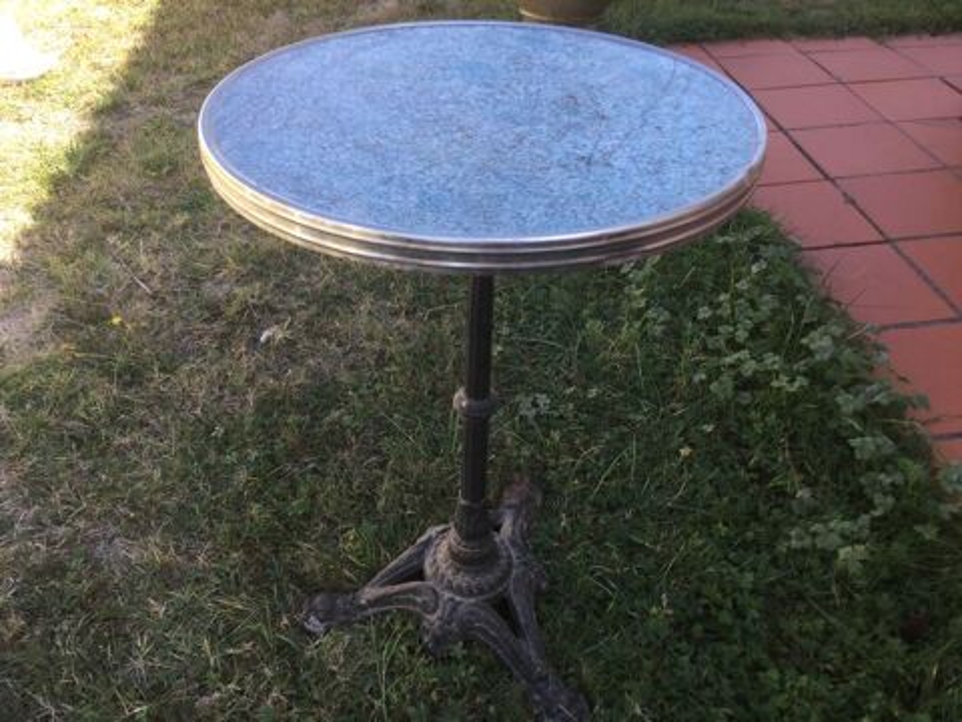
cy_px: 361
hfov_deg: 58.4
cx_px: 481
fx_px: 862
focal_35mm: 31
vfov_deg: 45.4
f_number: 2.4
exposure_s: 1/212
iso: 25
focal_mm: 3.3
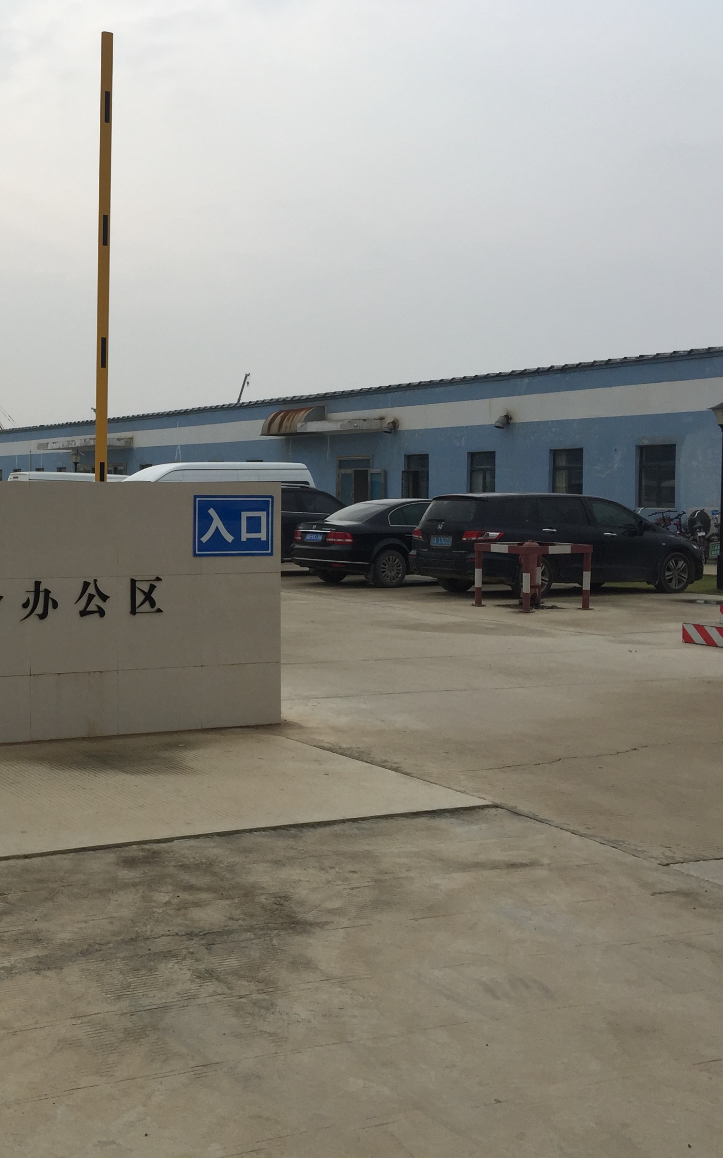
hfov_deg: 29.2
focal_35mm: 42
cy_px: 569
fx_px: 1324
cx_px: 62
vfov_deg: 47.2
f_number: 2.2
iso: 32
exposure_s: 1/1799
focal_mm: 4.15
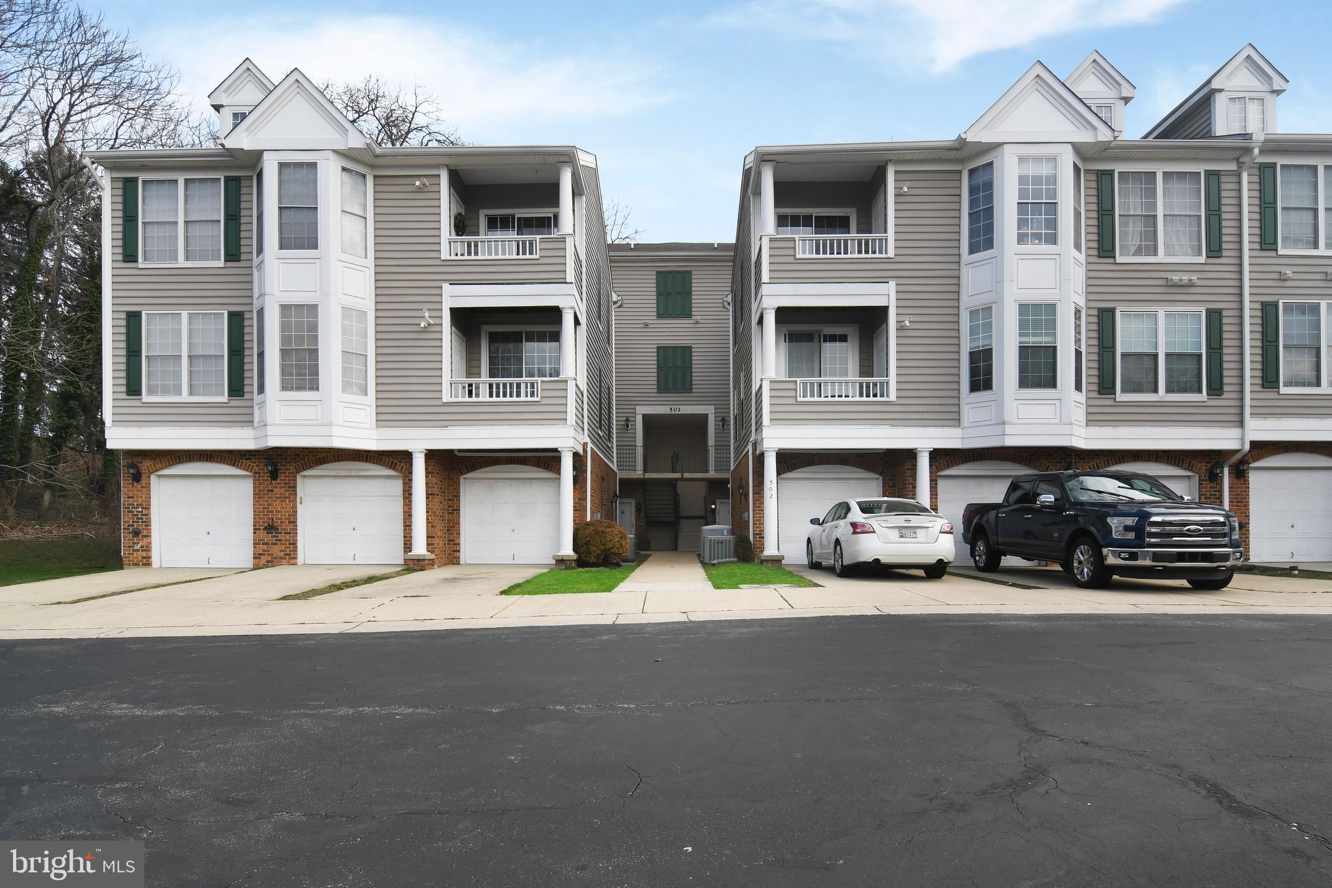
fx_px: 666
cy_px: 444
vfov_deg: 67.4
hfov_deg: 90.0
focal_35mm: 18
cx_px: 666
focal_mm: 12
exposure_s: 1/40
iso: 100
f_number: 8
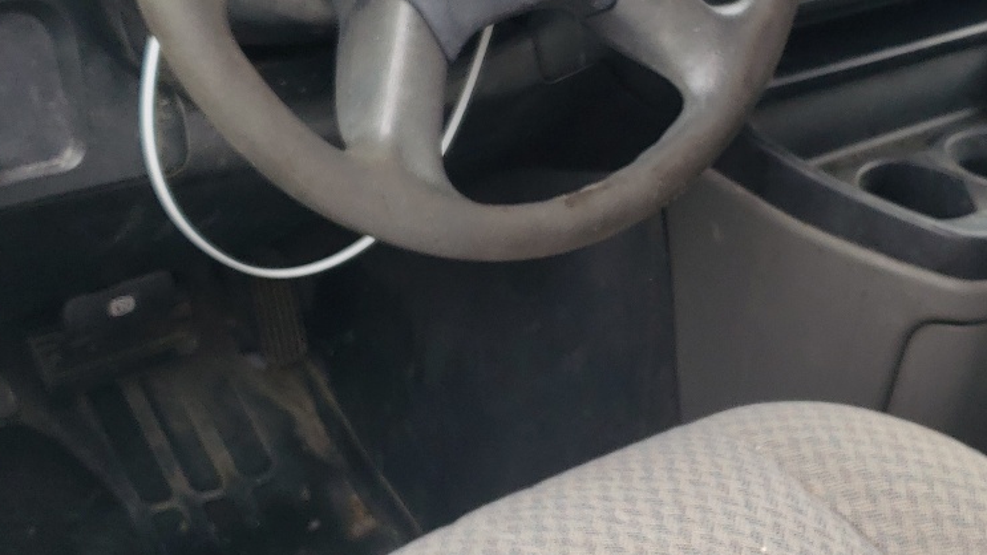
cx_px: 681
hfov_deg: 33.9
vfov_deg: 19.7
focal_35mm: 61
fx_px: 1597
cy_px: 223
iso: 50
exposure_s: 1/169
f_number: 1.5
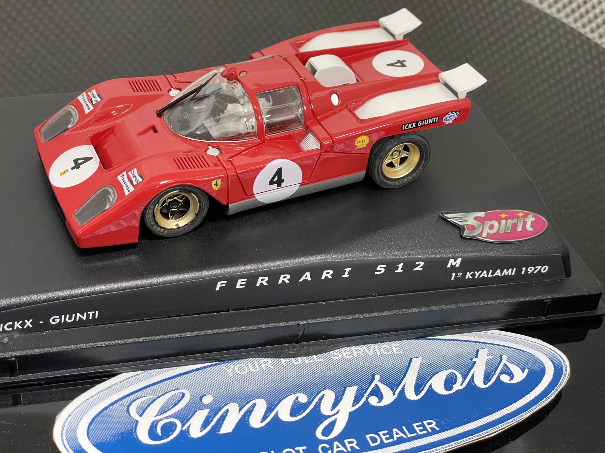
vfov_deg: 28.0
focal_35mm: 52
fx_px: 909
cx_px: 302
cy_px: 226
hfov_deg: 36.8
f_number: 2
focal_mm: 6
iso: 640
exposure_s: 1/40
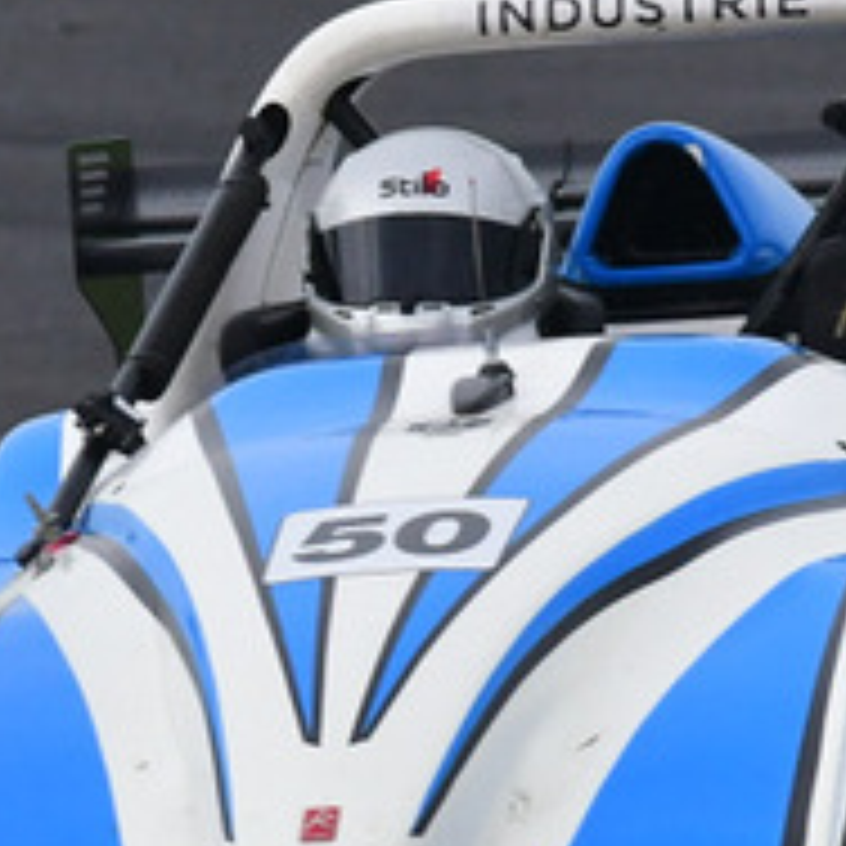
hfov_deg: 0.6
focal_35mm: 2707
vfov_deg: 0.6
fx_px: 74849
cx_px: 202
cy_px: 198
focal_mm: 500
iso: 1250
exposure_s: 1/640
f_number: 11
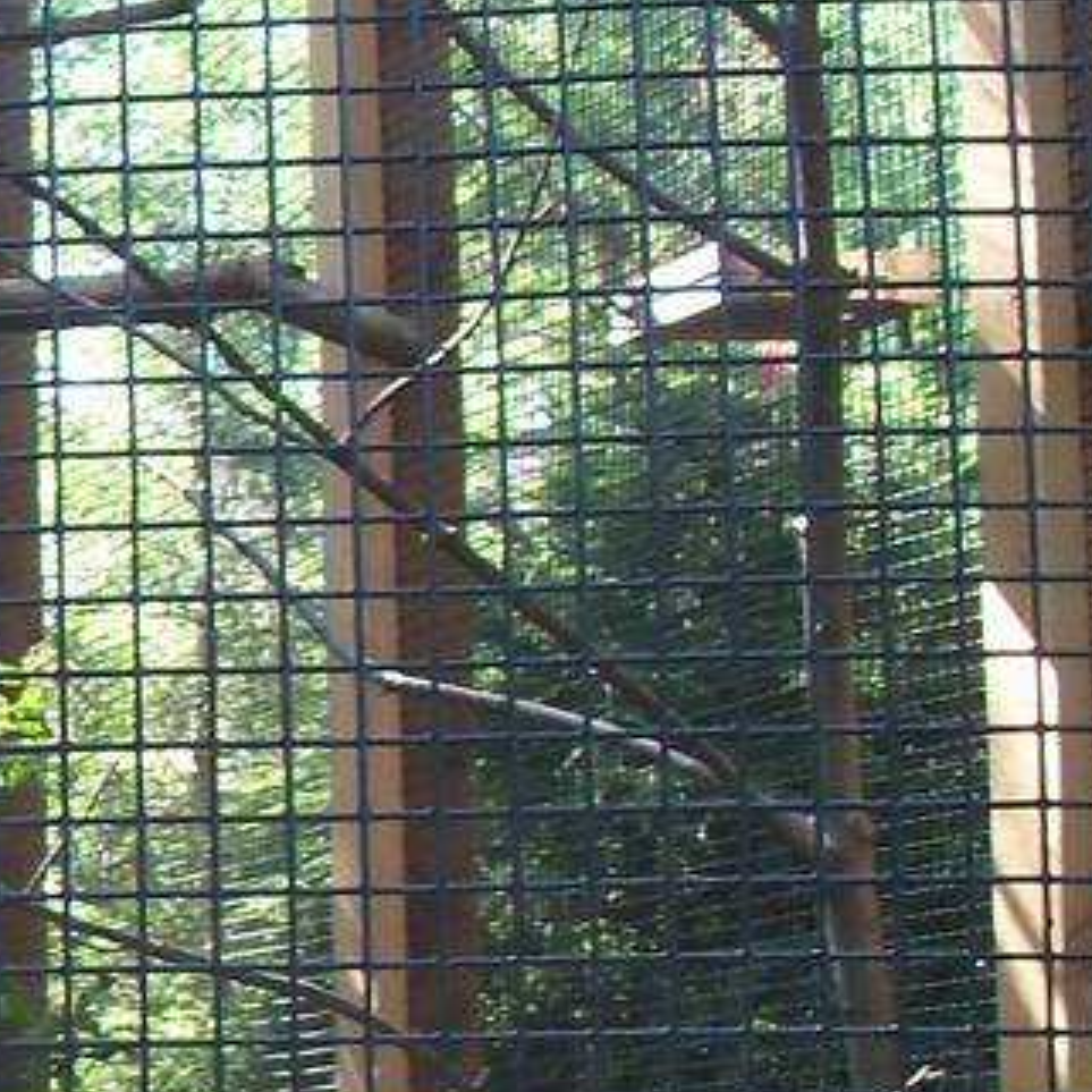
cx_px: -1034
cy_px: 942
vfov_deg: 11.3
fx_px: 5496
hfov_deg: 10.5
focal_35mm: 154
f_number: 3
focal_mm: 6.3
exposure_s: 1/30
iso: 64
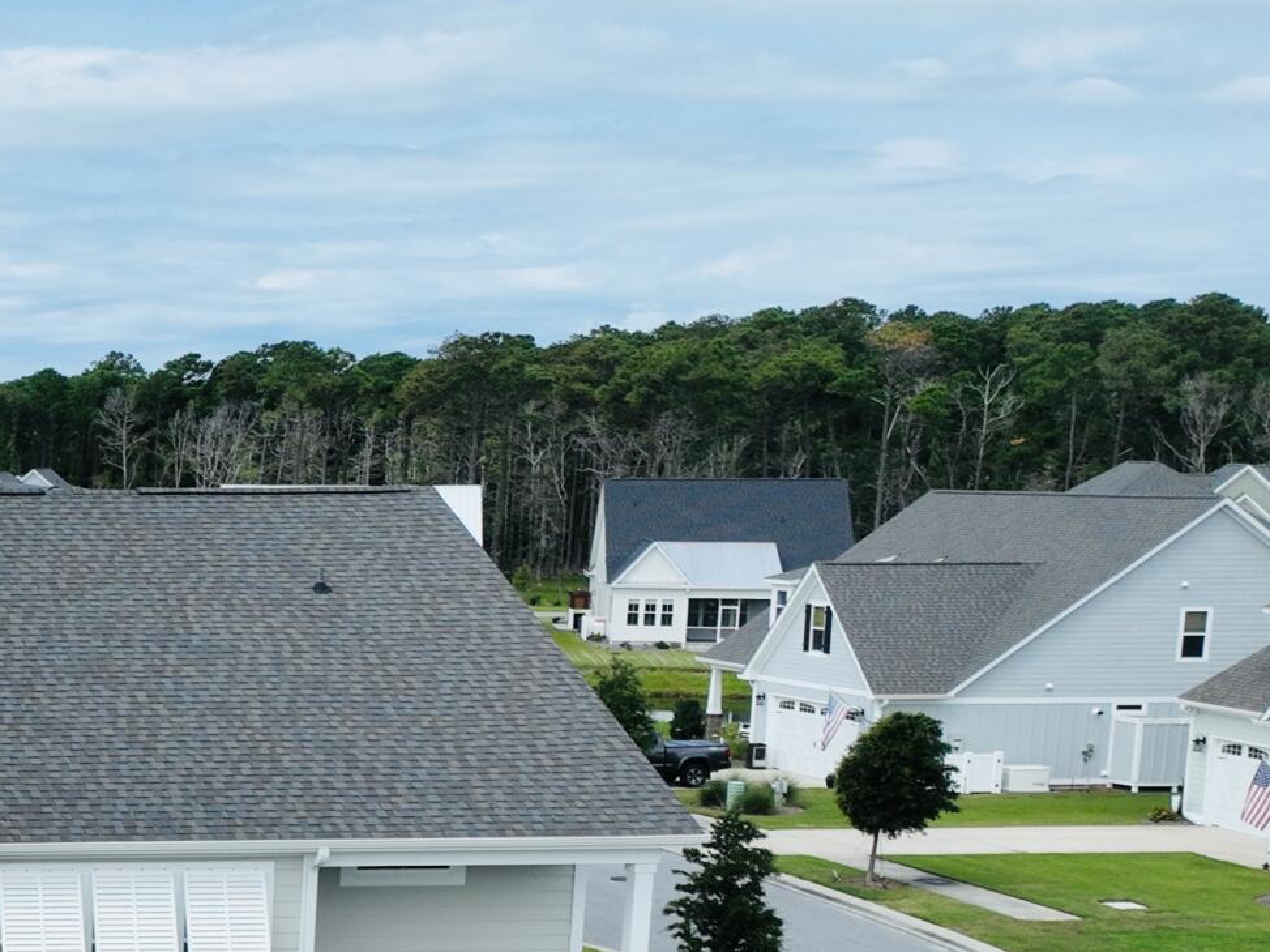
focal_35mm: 74
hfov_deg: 21.7
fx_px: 2714
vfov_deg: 19.5
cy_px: 866
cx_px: -675
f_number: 2.8
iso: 110
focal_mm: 12.29
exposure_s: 1/1600
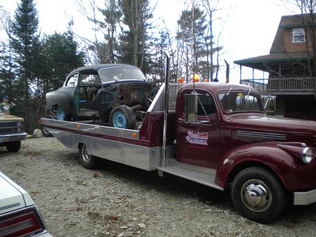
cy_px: 118
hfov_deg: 52.6
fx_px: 320
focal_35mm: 35
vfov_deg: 40.7
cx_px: 158
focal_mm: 6.3
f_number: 3.1
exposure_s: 1/136
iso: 80
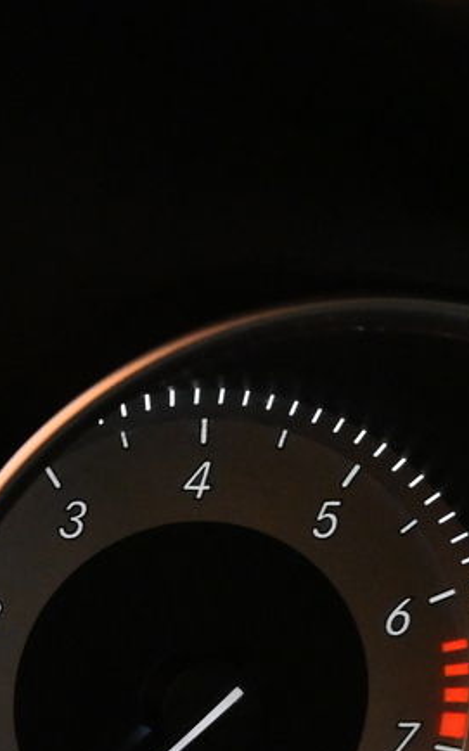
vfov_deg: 15.1
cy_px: 656
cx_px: -665
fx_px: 2804
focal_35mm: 137
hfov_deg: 8.7
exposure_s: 1/100
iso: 3200
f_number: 5
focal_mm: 24
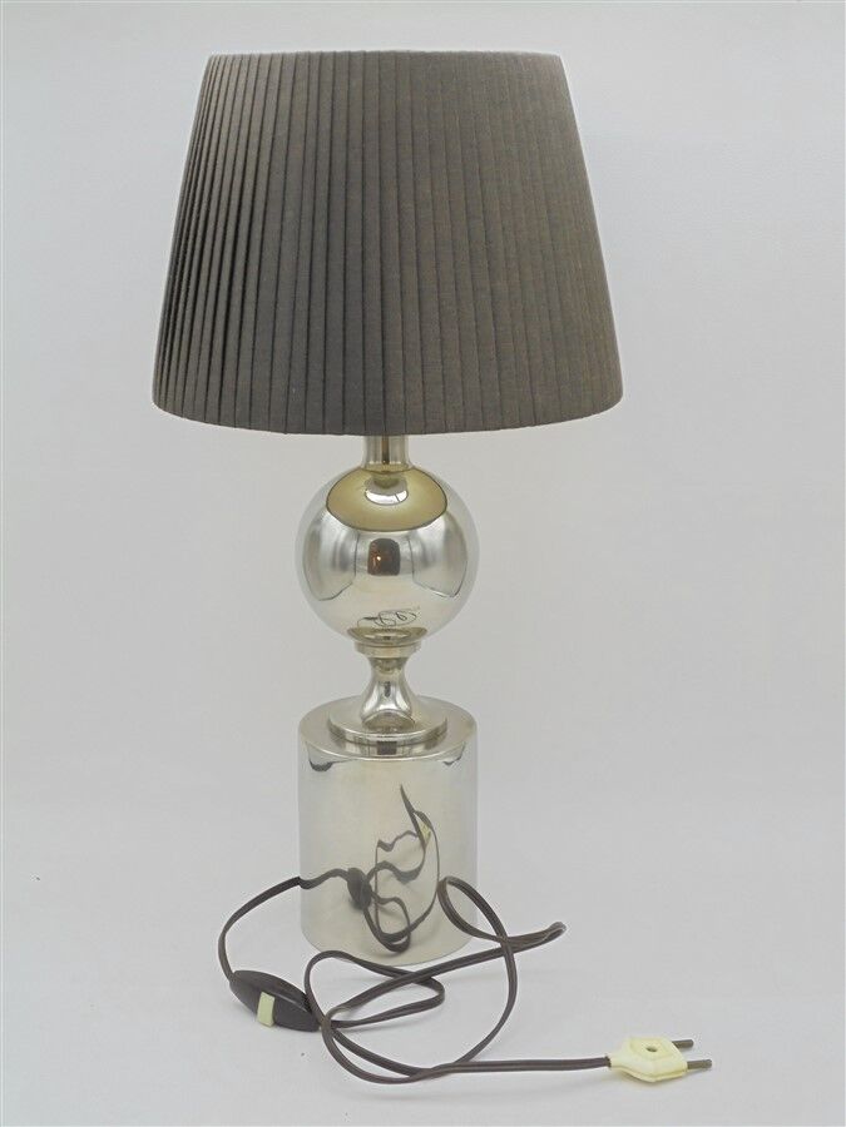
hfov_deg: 29.7
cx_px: 423
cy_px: 564
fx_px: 1597
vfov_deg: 38.9
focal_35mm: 49
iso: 160
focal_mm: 8.9
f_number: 4.8
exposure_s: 1/30
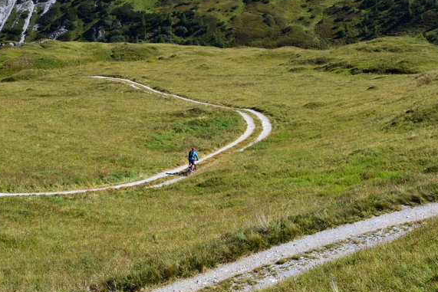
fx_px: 852
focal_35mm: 70
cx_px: 149
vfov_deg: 19.3
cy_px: 72
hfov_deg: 28.7
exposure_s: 1/200
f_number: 7.1
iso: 100
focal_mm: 26
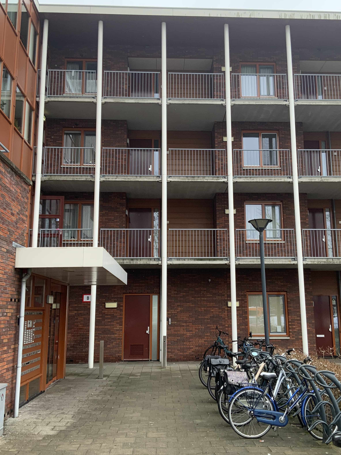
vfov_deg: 50.1
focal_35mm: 37
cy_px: 216
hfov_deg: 38.6
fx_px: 486
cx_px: 188
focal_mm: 3
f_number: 1.8
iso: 32
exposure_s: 1/122
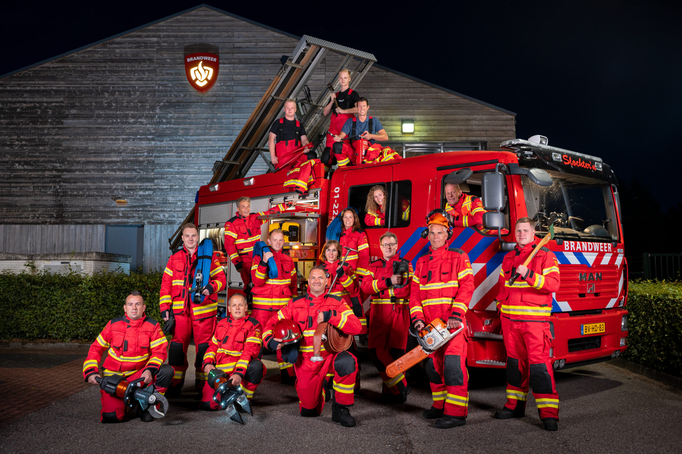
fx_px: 663
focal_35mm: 35
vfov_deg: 37.9
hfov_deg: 54.4
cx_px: 341
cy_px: 227
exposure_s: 1/13
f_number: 3.2
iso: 640
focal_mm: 35
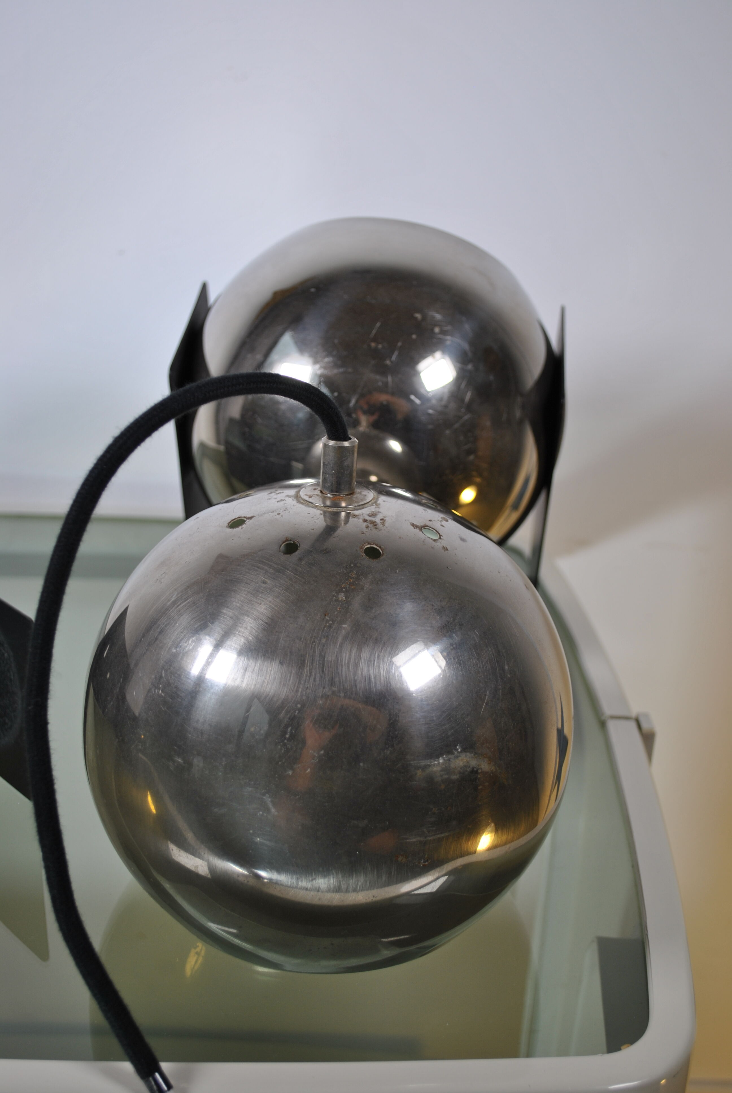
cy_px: 546
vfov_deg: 41.1
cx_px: 366
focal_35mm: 48
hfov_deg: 28.2
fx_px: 1460
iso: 100
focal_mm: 32
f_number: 4.8
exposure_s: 1/80
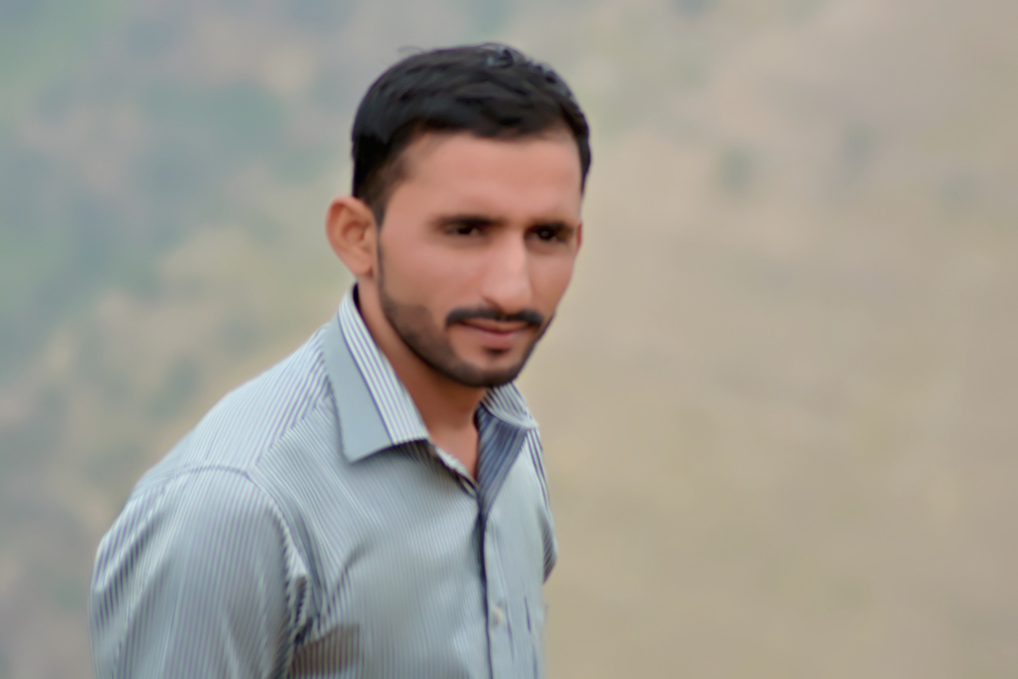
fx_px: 6149
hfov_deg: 9.5
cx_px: 509
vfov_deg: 6.3
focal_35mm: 218
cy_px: 340
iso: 400
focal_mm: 145
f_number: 5
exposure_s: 1/1600
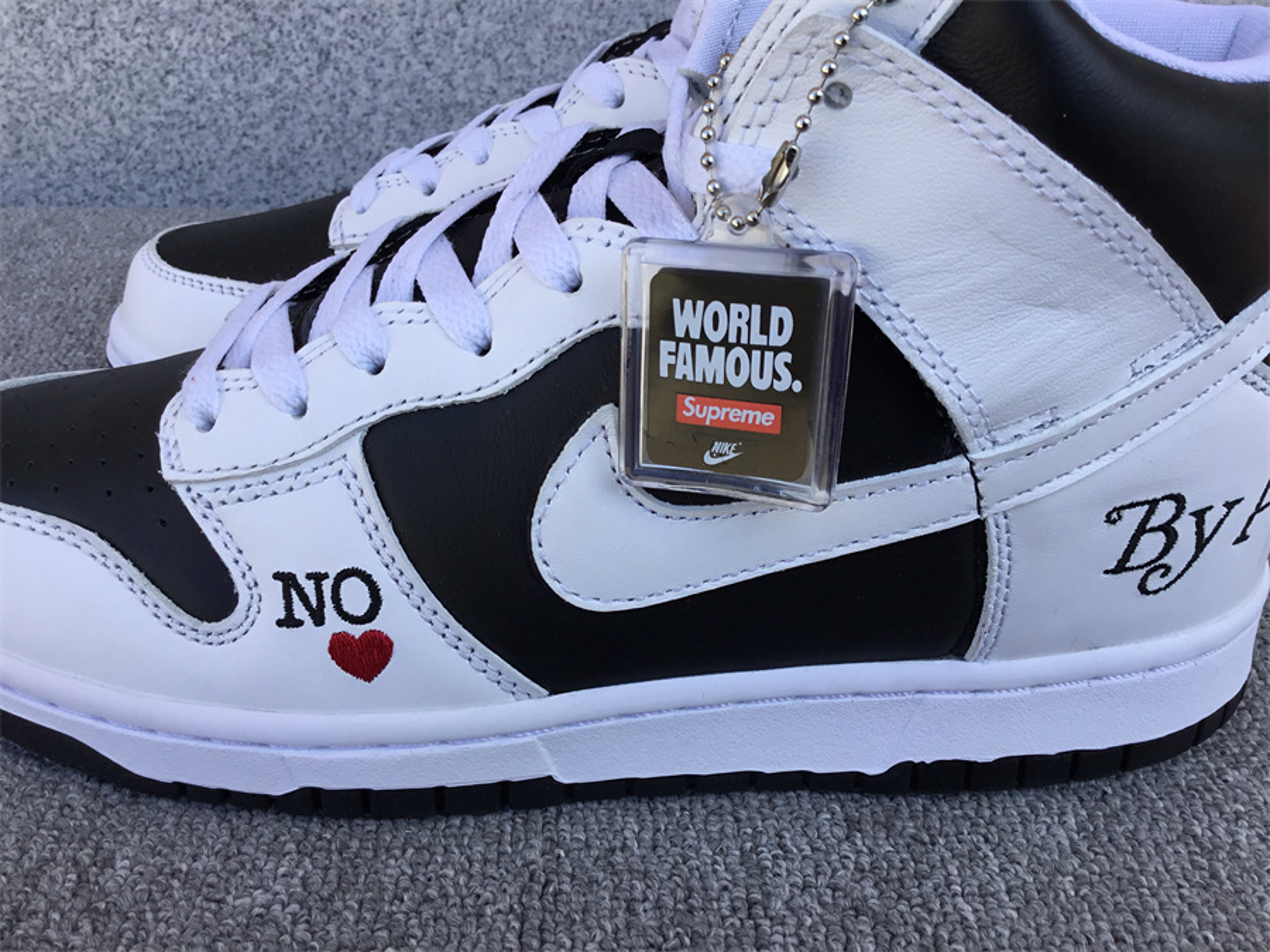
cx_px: 635
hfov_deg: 58.4
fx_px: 1137
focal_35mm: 31
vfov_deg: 45.4
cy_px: 476
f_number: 2.4
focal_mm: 3.3
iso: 25
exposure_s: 1/369
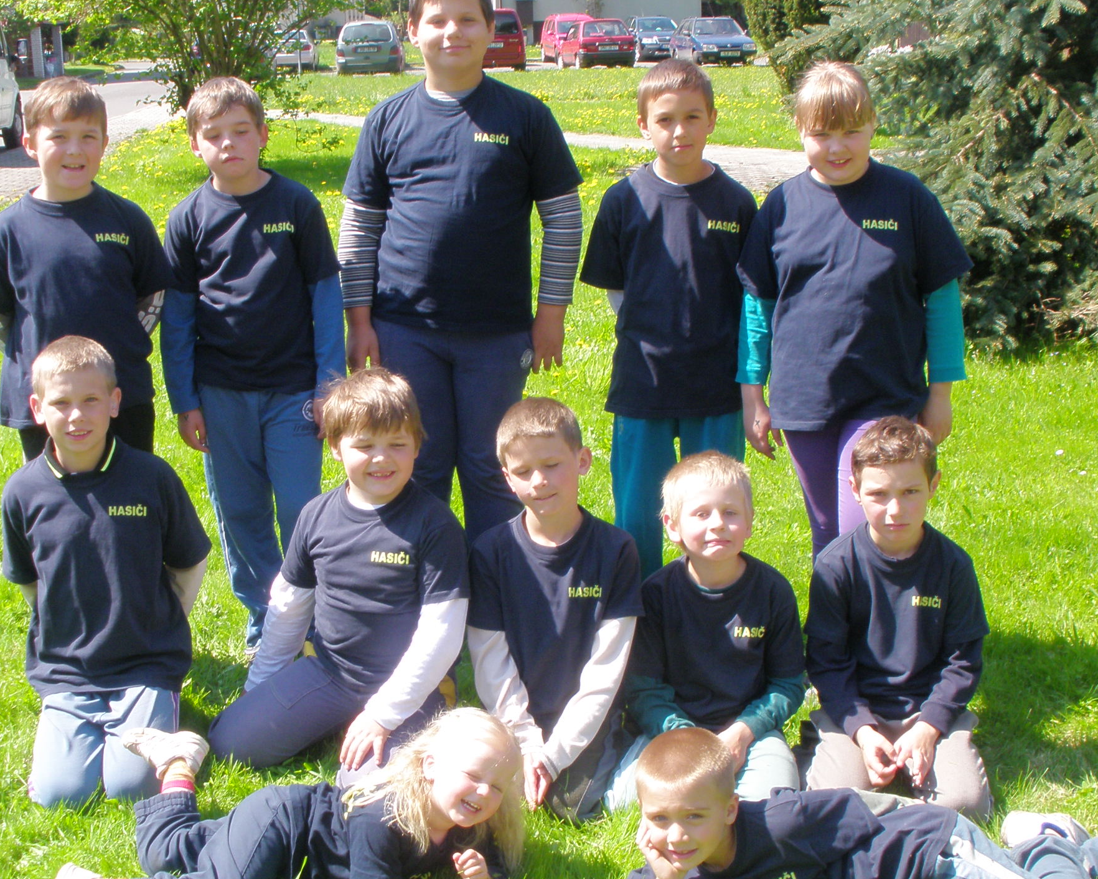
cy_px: 453
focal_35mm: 51
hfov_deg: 36.6
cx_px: 480
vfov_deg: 29.7
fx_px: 1657
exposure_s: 1/100
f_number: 5.6
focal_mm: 6.3
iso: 80
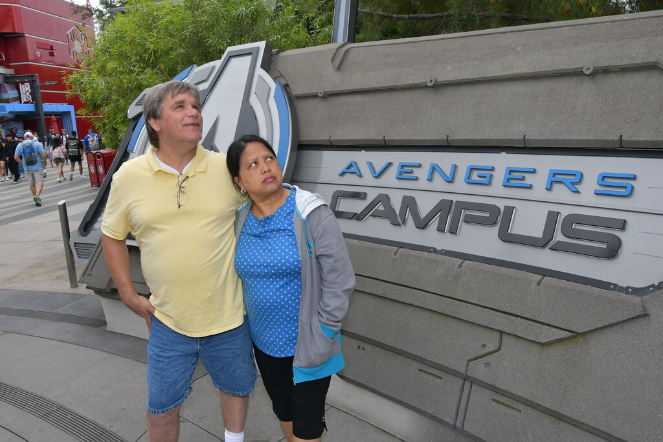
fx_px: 497
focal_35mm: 27
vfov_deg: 47.9
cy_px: 221
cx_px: 332
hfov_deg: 67.4
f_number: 11
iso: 200
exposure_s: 1/250
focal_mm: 18
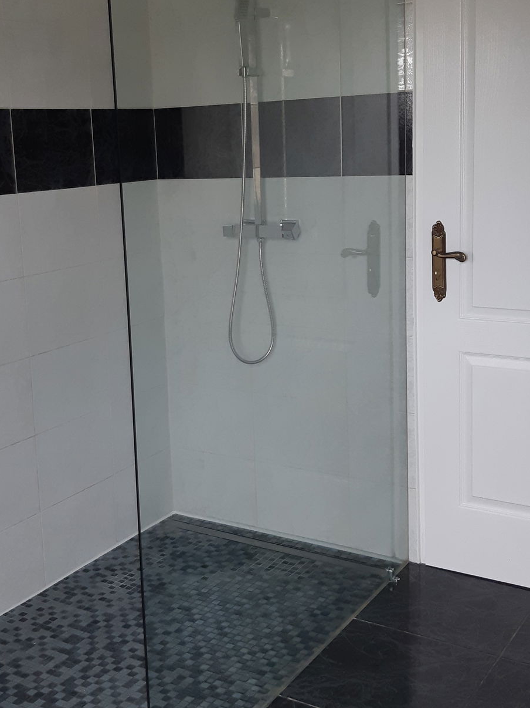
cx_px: 212
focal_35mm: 46
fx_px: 939
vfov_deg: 41.1
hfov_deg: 31.4
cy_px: 296
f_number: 1.7
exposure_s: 1/50
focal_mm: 3.93
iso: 125
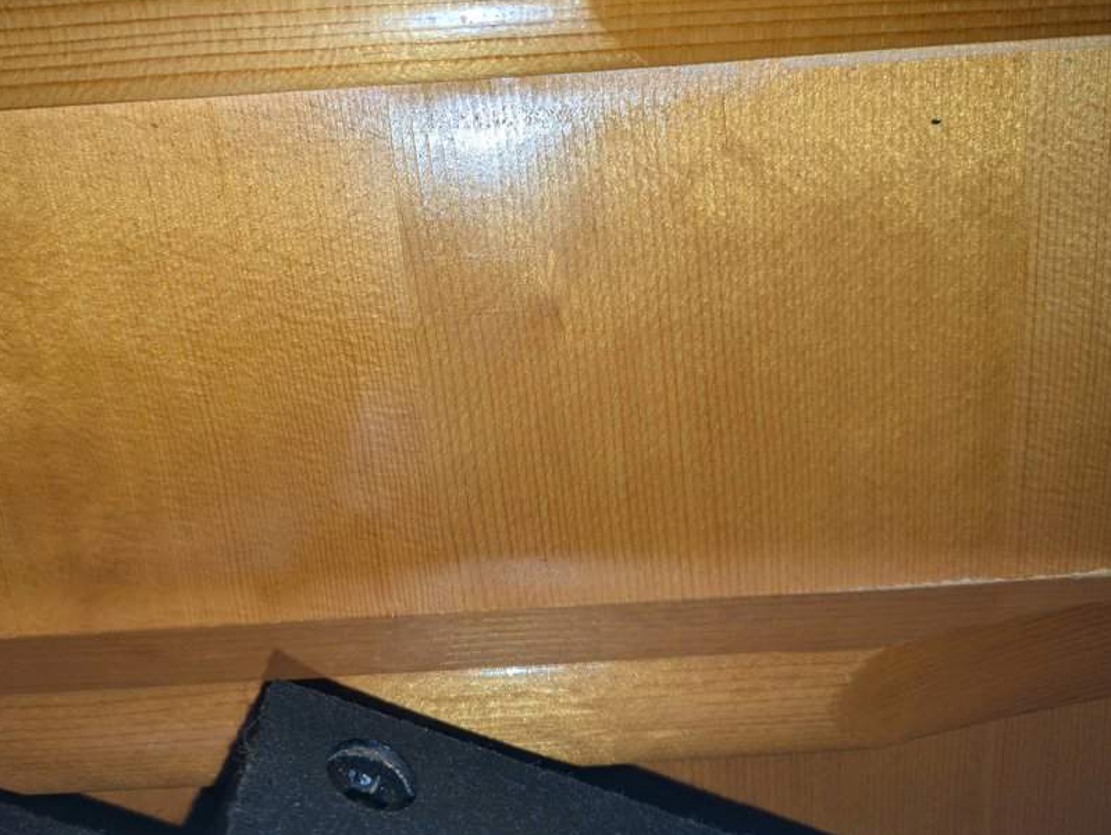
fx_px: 963
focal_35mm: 30
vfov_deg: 46.7
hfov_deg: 59.8
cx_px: 503
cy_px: 351
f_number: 1.89
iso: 87
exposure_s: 1/120
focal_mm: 5.43
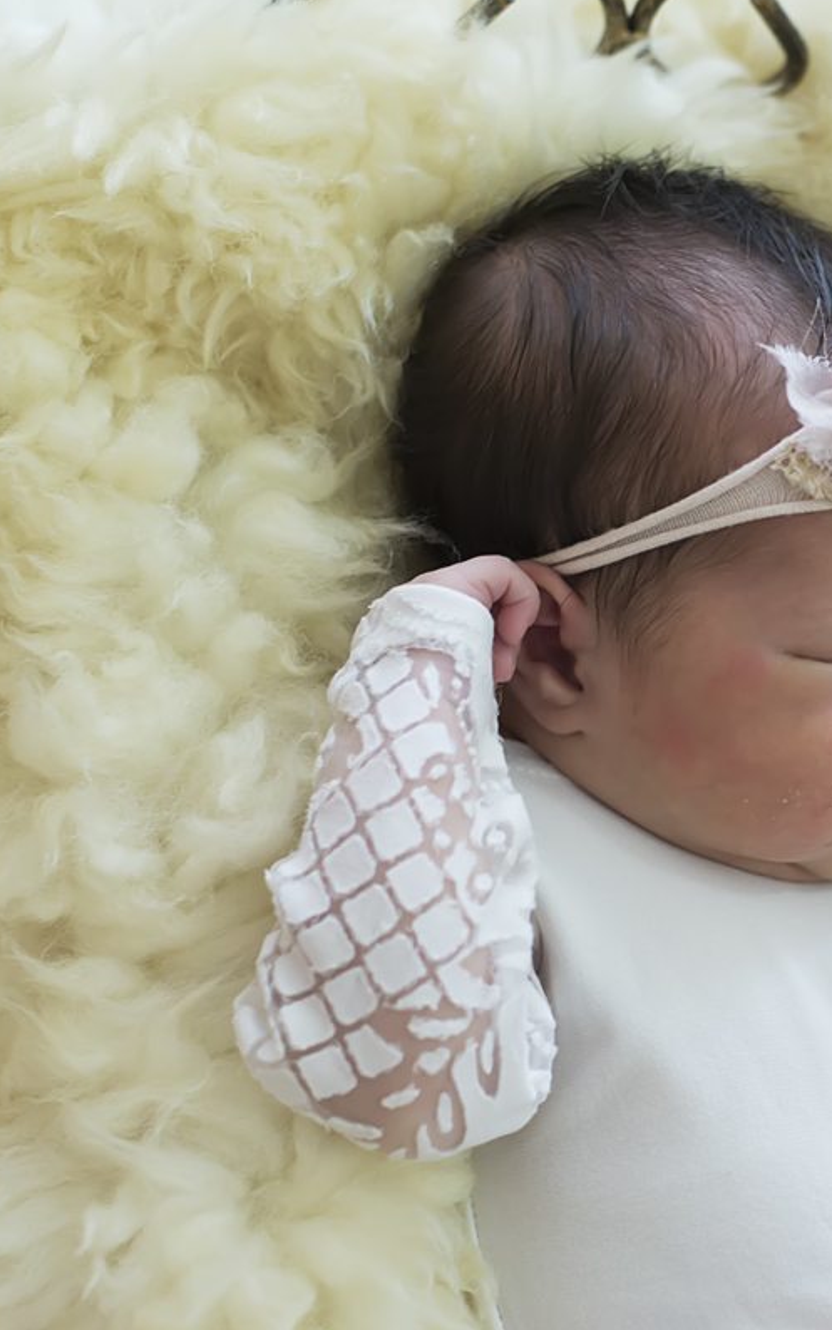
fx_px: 2790
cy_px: 662
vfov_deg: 26.8
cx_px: 829
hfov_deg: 16.6
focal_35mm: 77
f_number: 3.5
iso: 2000
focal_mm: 50
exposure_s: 1/125
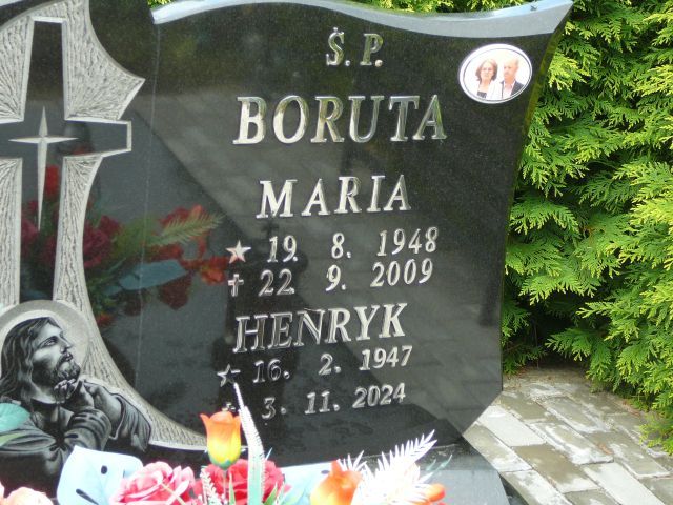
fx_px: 1380
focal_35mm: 71
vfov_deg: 20.7
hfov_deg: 27.4
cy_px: 252
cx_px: 336
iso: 80
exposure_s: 1/100
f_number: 3.7
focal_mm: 10.5
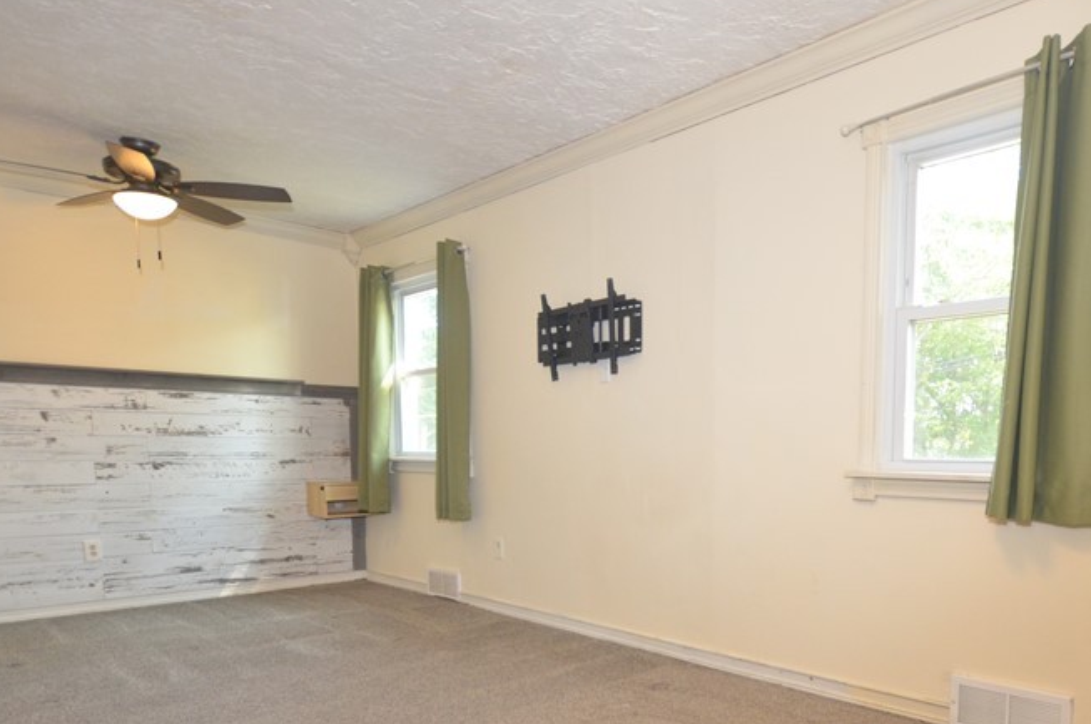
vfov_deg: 49.9
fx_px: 756
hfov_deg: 70.1
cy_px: 502
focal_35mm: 25
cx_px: 703
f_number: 4
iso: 720
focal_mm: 10
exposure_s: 1/60
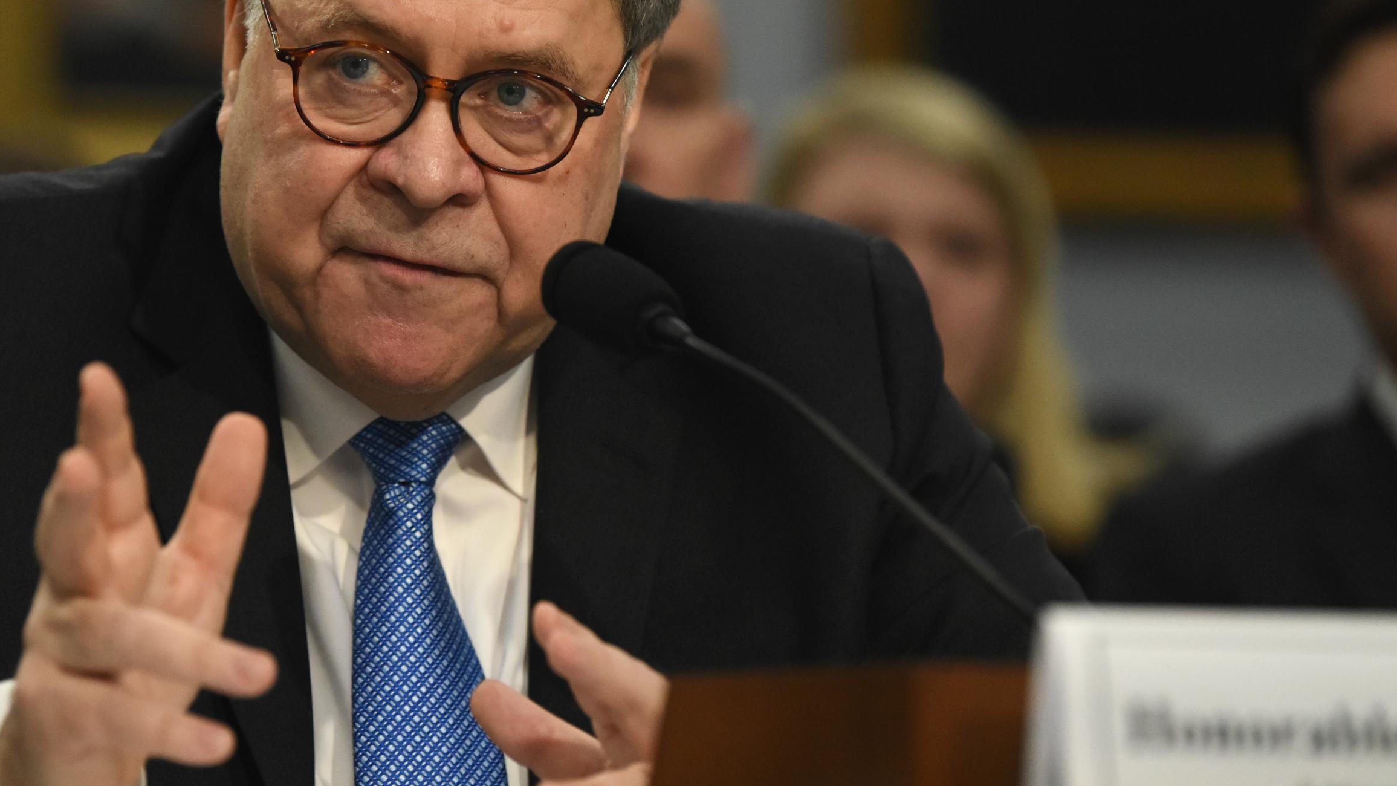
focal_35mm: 238
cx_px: 563
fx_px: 8816
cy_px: 286
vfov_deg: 5.1
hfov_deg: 9.1
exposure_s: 1/800
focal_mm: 150
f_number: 2.8
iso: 3200
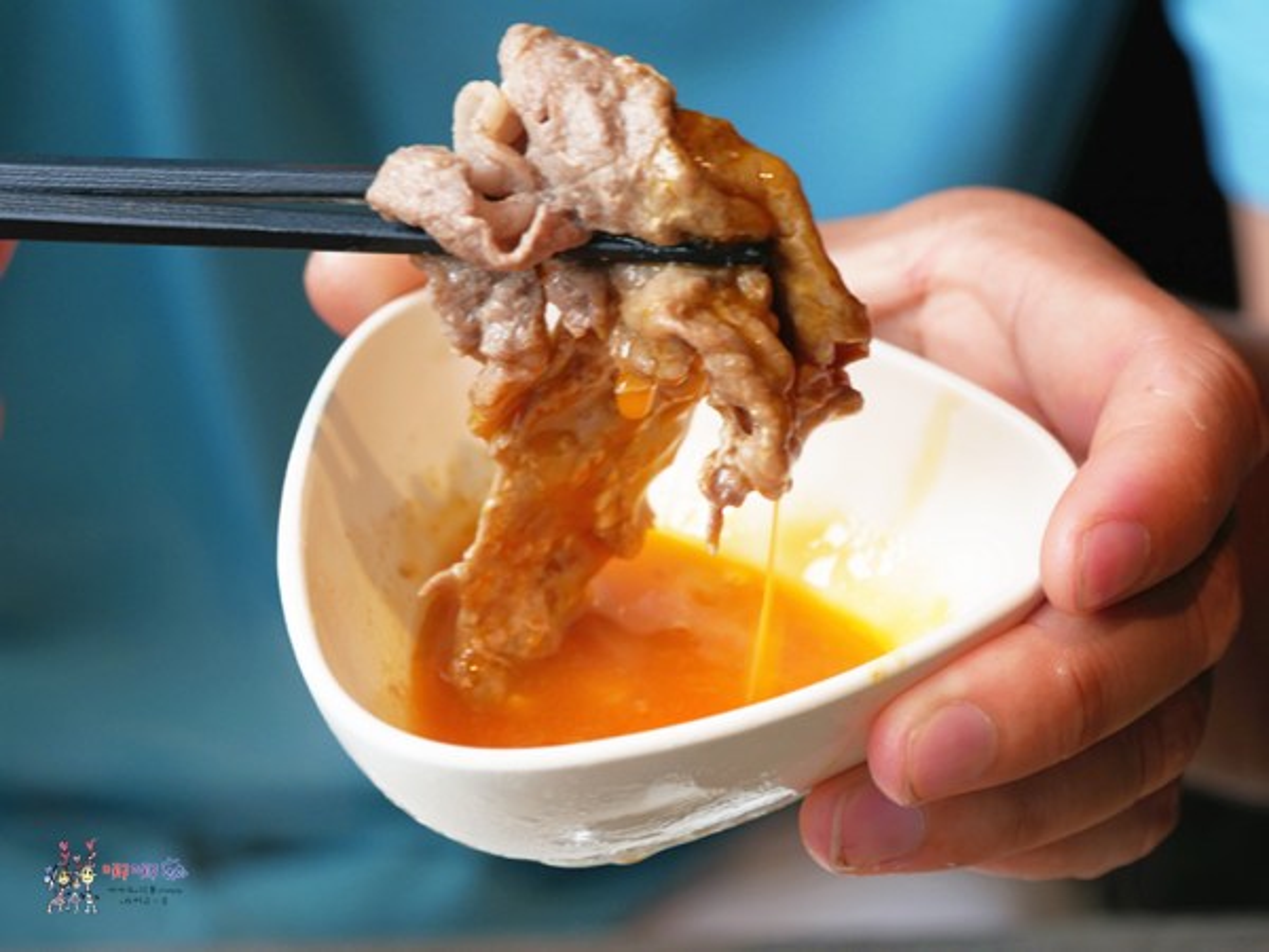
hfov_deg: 14.3
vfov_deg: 10.7
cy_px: 476
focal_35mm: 138
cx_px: 634
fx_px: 5059
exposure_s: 1/50
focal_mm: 69
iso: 250
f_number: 5.6
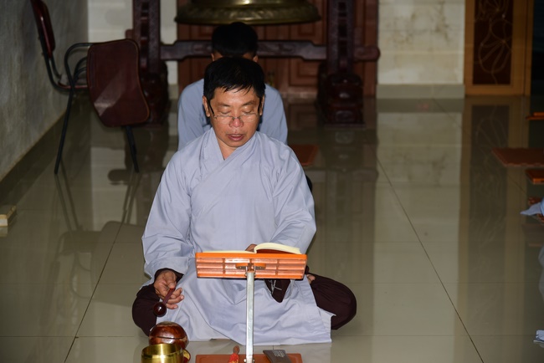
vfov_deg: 15.9
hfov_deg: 23.6
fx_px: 1300
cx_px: 272
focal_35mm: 86
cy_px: 182
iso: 320
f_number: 4
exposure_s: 1/60
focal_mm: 86
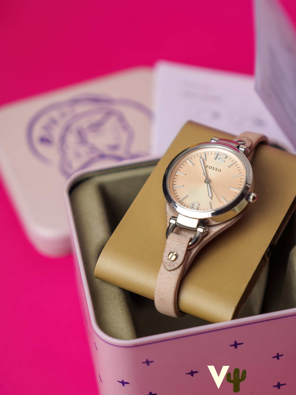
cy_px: 208
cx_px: 148
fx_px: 1300
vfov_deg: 17.3
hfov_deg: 13.0
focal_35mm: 114
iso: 160
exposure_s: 1/60
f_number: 4
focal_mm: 70
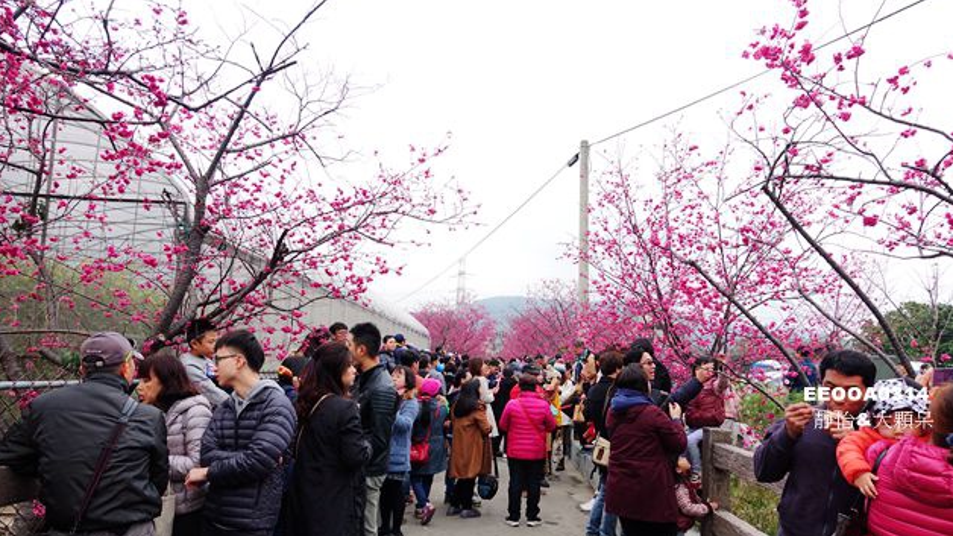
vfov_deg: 44.2
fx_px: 657
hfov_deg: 71.9
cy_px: 315
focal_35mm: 26
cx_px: 490
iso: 125
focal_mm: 8.8
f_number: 4
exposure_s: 1/125
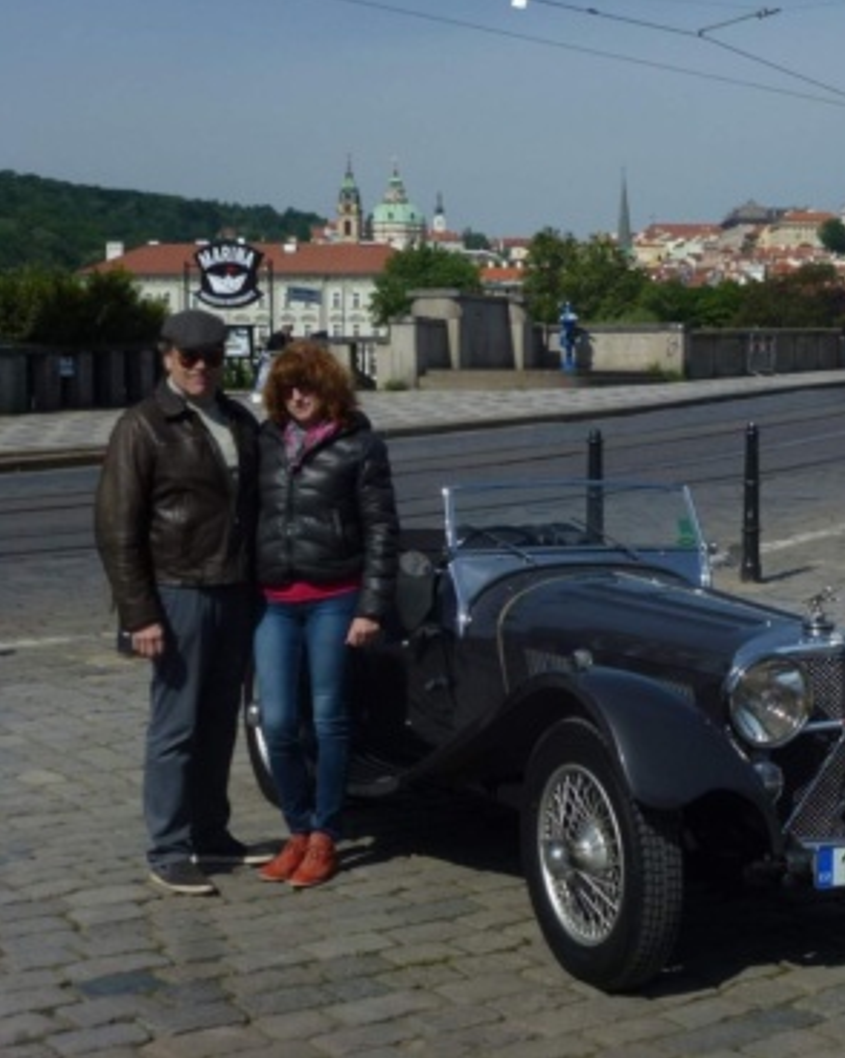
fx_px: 2159
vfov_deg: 27.5
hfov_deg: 21.8
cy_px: 522
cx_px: 716
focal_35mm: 69
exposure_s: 1/2000
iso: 100
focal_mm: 9.4
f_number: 4.3
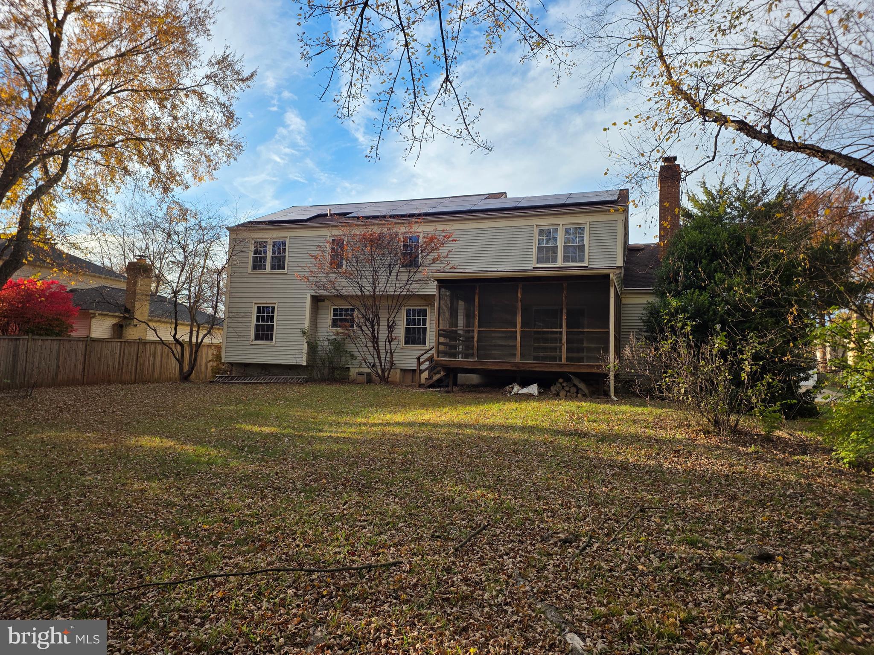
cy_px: 328
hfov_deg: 73.9
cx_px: 437
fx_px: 581
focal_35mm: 23
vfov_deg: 58.9
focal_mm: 6.25
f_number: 1.7
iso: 80
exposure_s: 1/3336
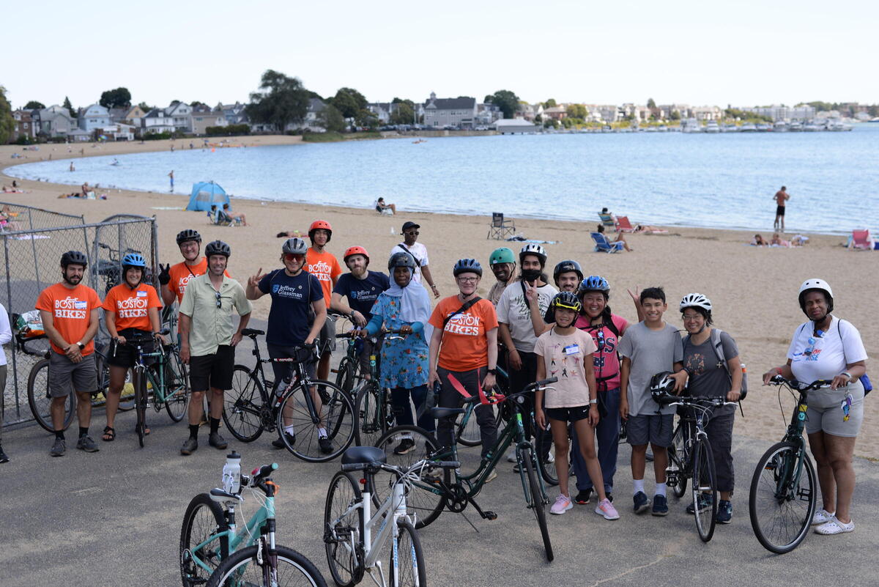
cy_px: 294
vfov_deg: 27.0
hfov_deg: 39.6
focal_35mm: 50
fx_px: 1221
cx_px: 440
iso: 100
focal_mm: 50
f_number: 4.5
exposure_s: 1/400
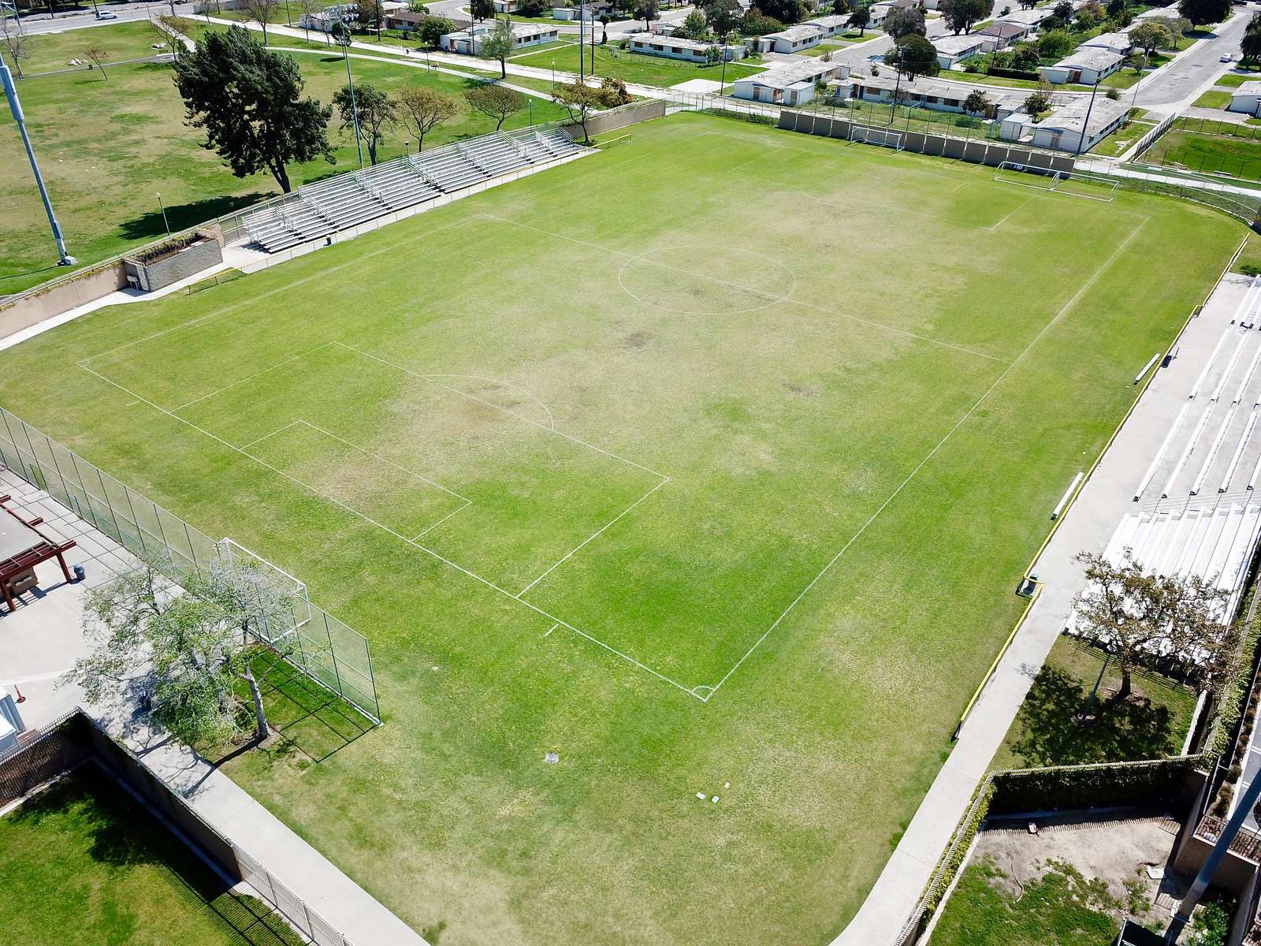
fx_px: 947
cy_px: 473
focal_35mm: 26
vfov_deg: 53.1
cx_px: 630
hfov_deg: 67.3
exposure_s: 1/1032
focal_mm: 4.73
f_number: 2.2
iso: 100
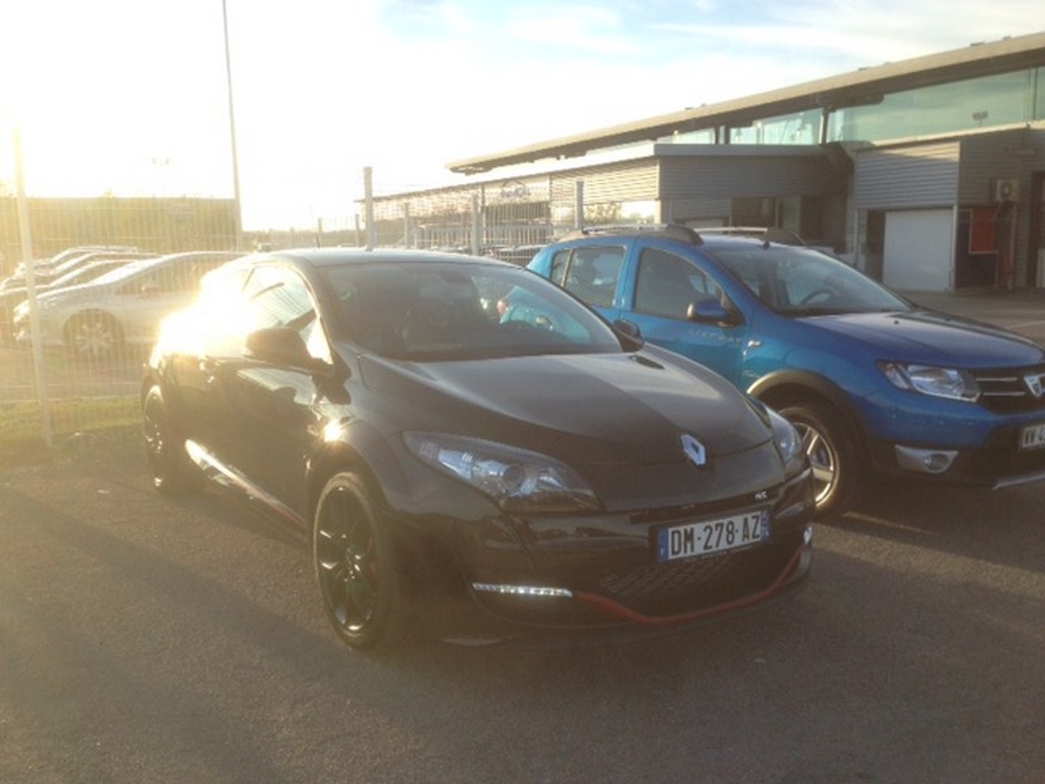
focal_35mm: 33
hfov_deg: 55.4
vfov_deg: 42.9
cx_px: 522
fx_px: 996
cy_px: 392
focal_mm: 4.12
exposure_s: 1/502
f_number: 2.4
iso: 50
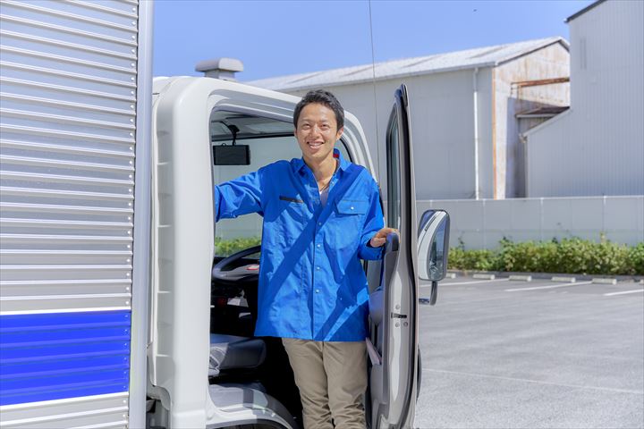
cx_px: 322
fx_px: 984
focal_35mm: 55
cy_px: 214
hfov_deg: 36.2
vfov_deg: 24.6
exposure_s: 1/400
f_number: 5.6
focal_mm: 55
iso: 100
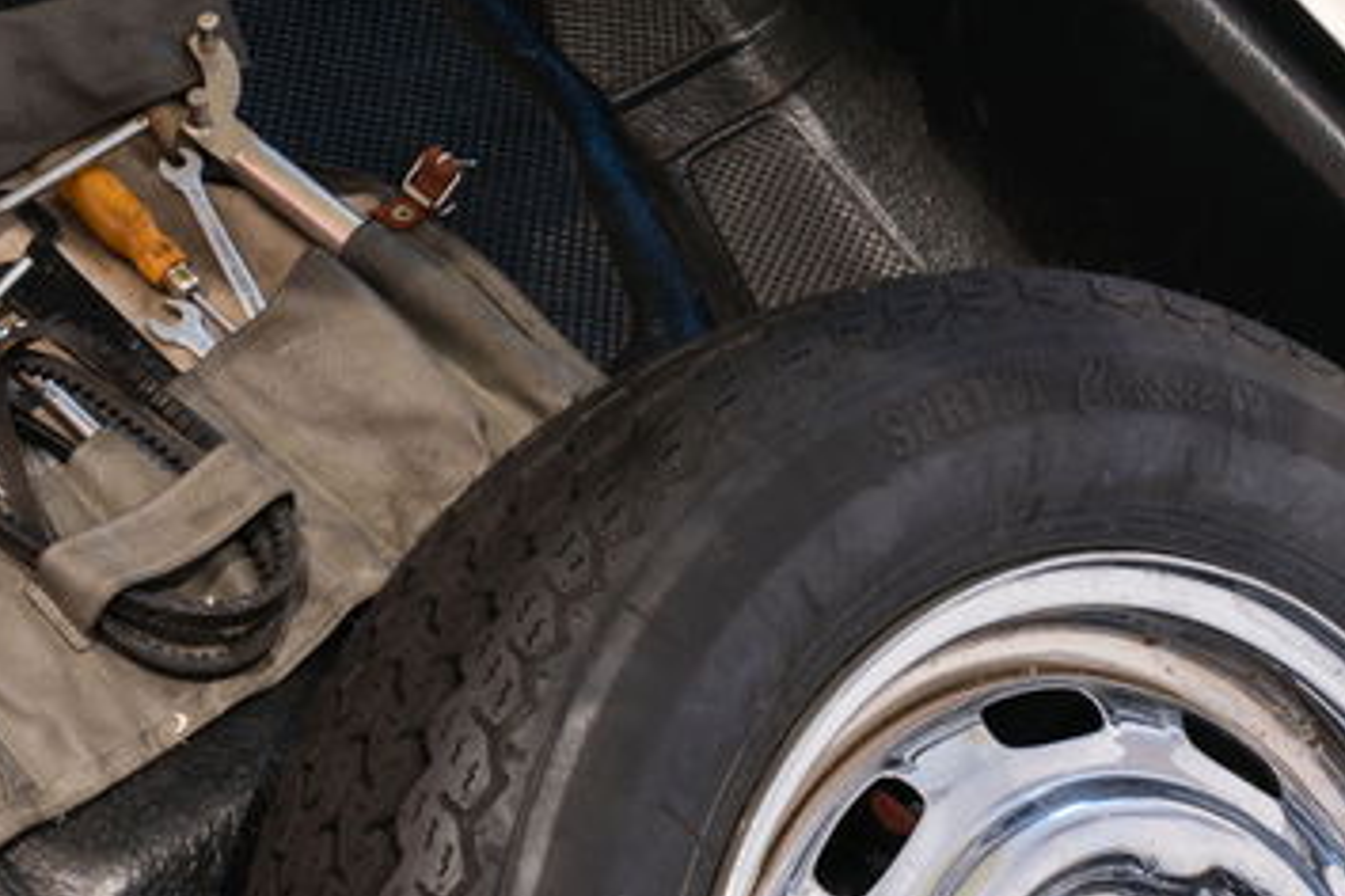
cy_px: 501
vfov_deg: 17.9
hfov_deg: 26.1
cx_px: 258
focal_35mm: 76
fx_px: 2839
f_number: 10
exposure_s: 4
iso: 100
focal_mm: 35
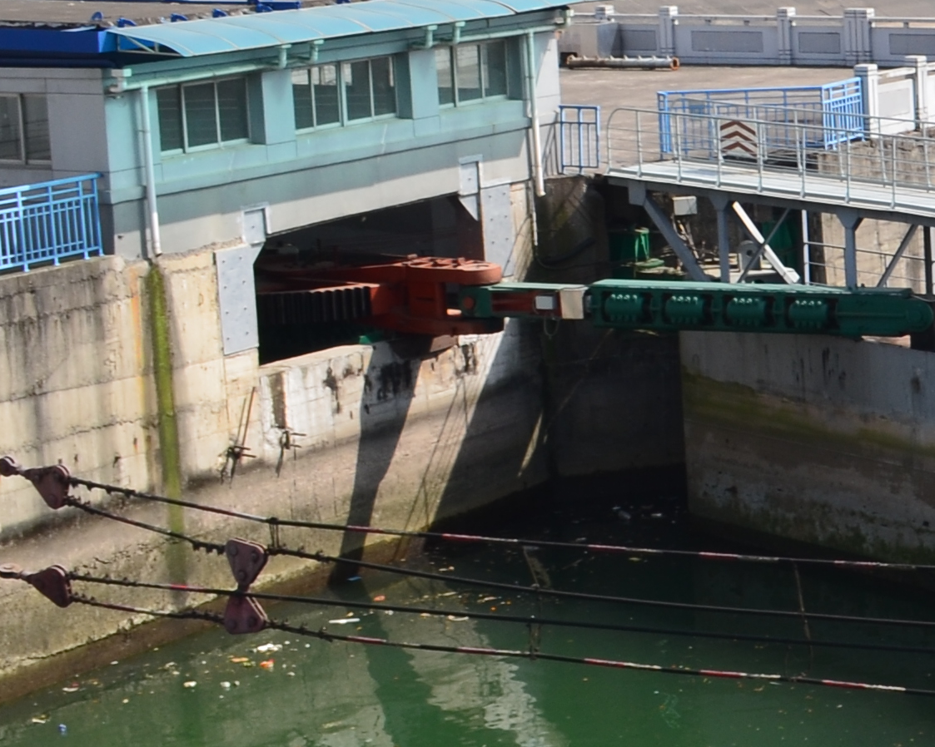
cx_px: 1684
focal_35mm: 111
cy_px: 242
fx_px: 3071
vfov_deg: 13.9
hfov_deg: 15.0
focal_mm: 18
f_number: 11
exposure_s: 1/125
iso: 140
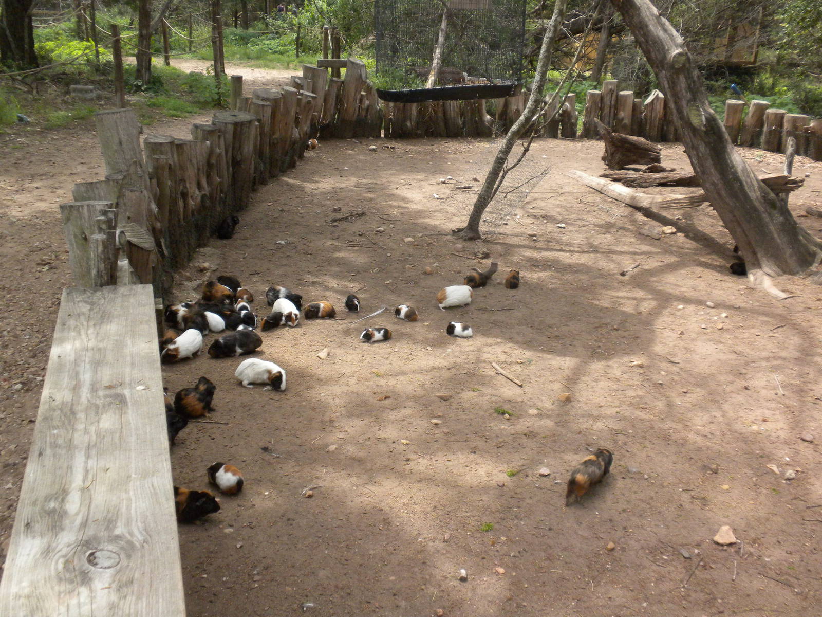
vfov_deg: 38.7
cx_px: 411
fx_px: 879
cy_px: 308
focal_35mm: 37
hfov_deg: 50.1
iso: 258
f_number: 3.5
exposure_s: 1/543
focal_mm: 6.6
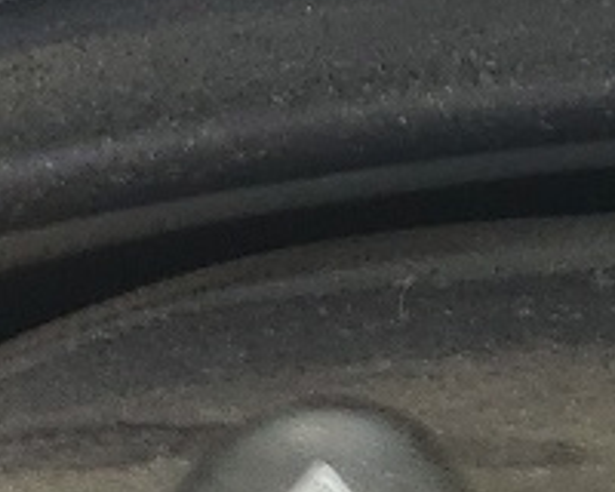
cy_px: -652
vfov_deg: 7.2
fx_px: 3695
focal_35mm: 203
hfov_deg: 9.4
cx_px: 735
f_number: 1.5
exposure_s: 1/189
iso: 50
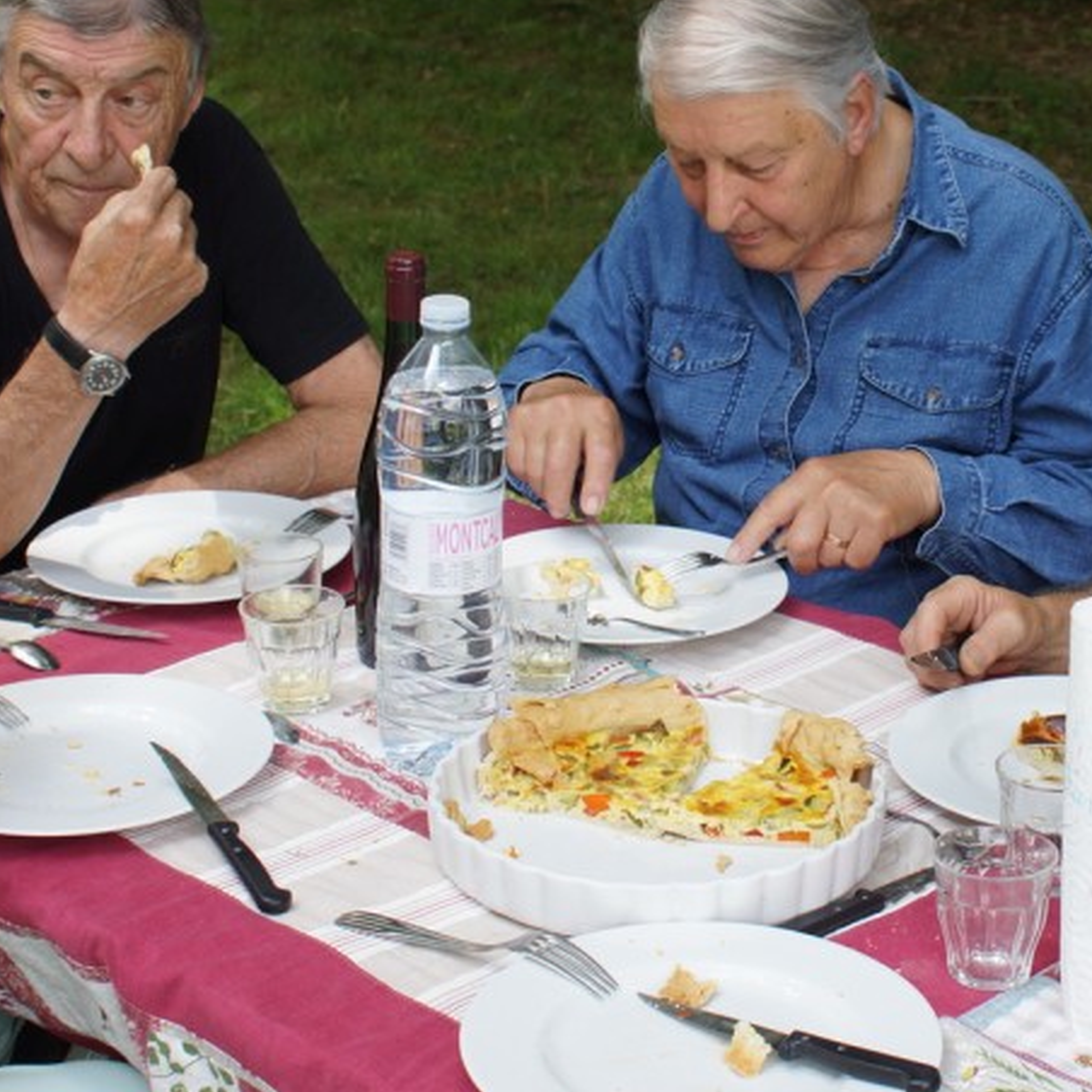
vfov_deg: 22.9
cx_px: 802
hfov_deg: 22.9
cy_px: 333
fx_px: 2677
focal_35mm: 75
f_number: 4.5
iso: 200
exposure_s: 1/160
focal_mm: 26
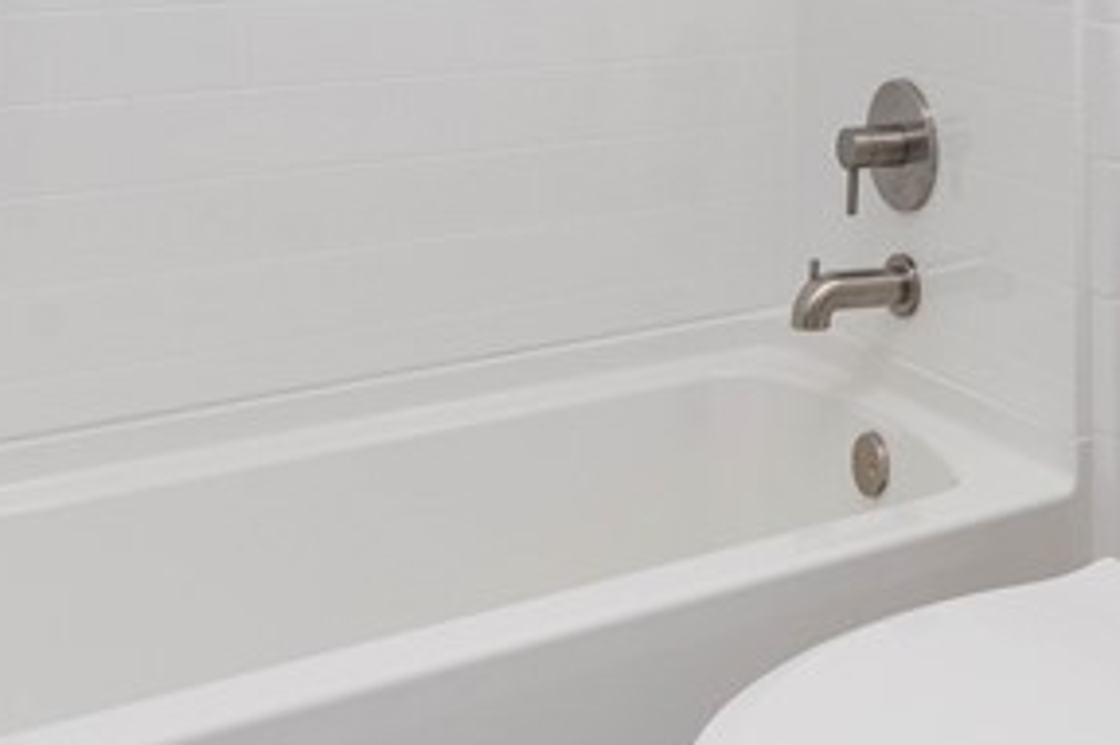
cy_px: -127
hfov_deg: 35.7
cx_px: 974
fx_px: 1648
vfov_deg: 23.5
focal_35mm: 53
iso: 320
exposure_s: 1/60
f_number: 8
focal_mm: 14
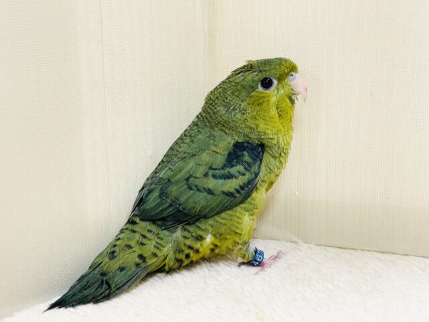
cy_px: 161
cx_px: 214
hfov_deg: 36.8
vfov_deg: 28.0
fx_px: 644
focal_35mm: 52
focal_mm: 6
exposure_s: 1/99
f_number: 2
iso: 160
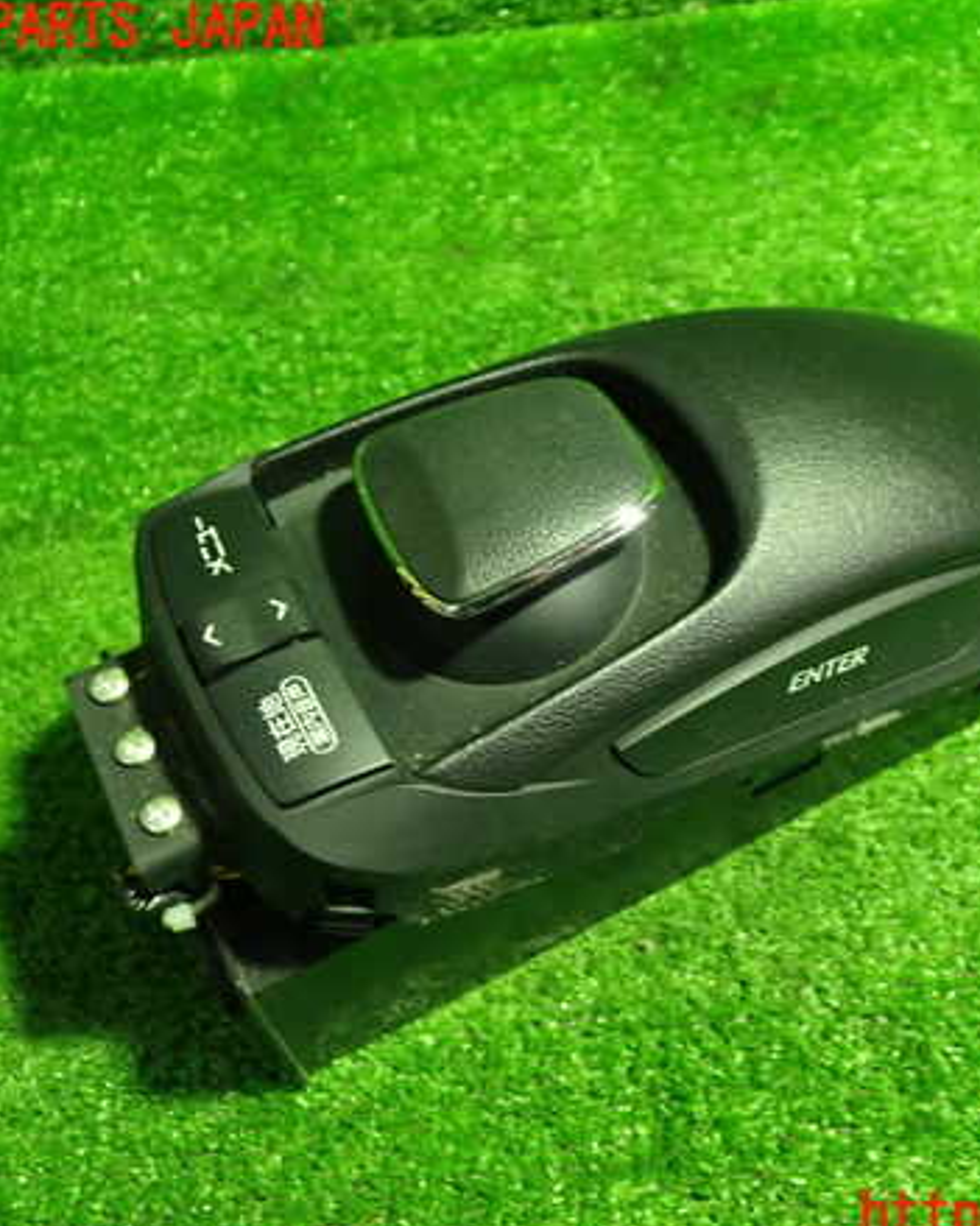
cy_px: 623
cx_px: 653
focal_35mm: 40
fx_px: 1451
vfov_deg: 45.8
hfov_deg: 36.9
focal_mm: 5.4
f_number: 2.3
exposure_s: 1/30
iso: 500
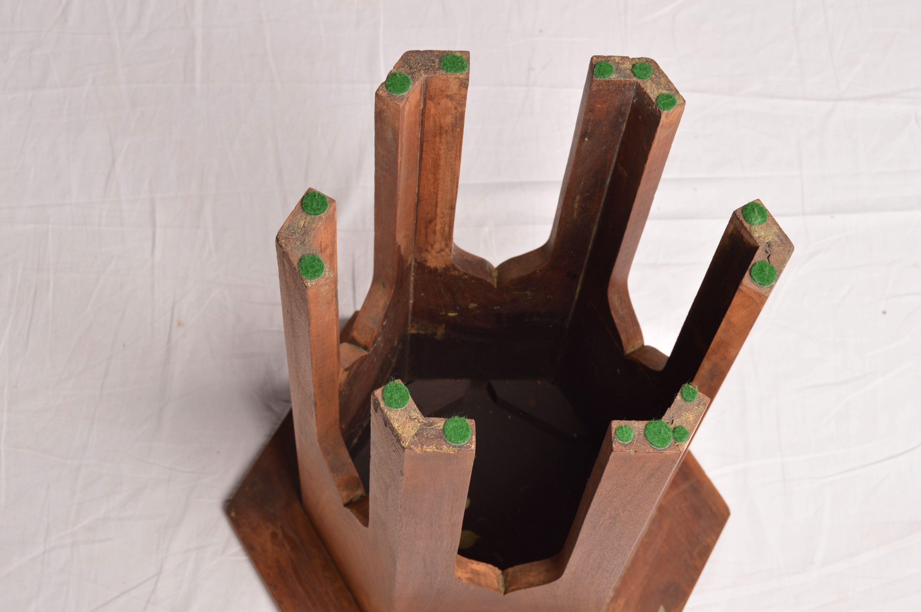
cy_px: 306
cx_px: 460
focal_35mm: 60
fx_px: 1534
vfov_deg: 22.6
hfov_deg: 33.4
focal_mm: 40
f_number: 9
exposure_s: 1/160
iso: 200
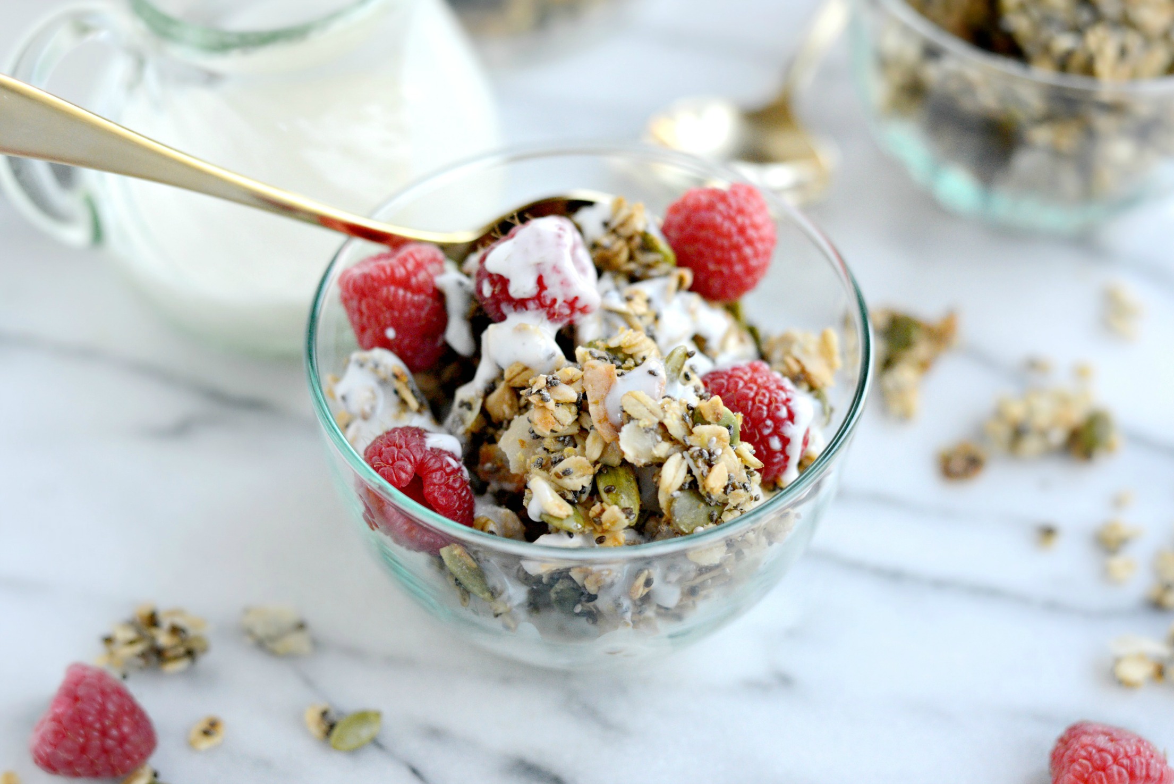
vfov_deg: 27.0
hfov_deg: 39.6
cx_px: 587
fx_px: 1631
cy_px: 392
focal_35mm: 50
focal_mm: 50
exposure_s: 1/800
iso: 2500
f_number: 3.2
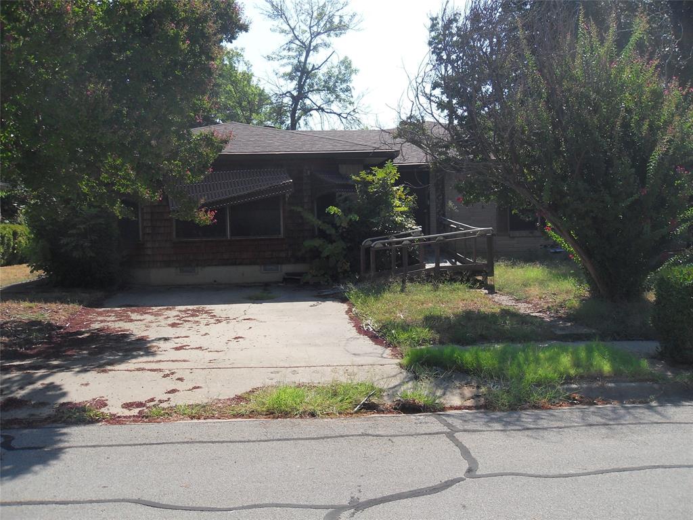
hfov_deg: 52.6
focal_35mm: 35
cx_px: 346
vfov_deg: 40.7
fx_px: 701
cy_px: 260
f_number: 8.2
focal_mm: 6.3
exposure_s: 1/180
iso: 80
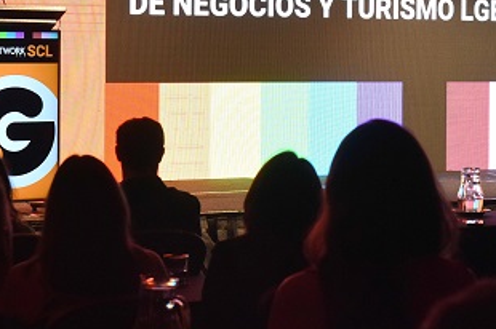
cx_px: 355
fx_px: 1734
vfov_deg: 10.8
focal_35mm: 126
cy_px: 75
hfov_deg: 16.2
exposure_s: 1/160
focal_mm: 65
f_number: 7.1
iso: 4000
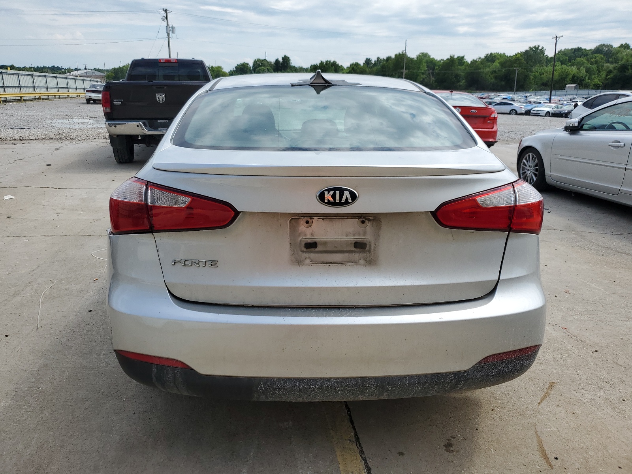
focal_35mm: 26
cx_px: 316
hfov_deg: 67.3
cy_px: 237
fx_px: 475
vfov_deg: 53.1
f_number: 1.5
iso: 50
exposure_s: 1/3333
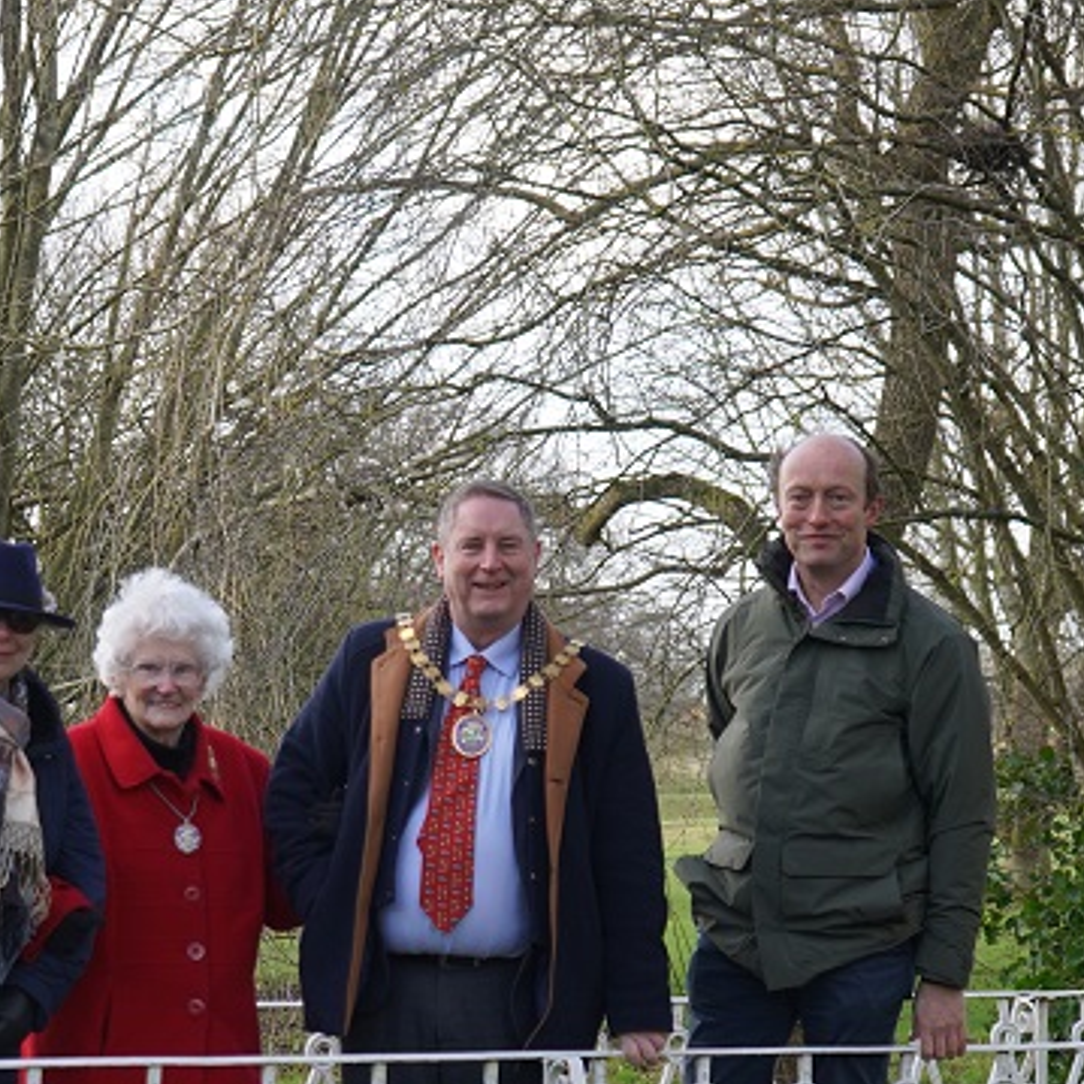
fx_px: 4606
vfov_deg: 13.3
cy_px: 903
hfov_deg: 13.4
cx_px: 269
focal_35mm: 130
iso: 200
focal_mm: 55
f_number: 5
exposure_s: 1/160
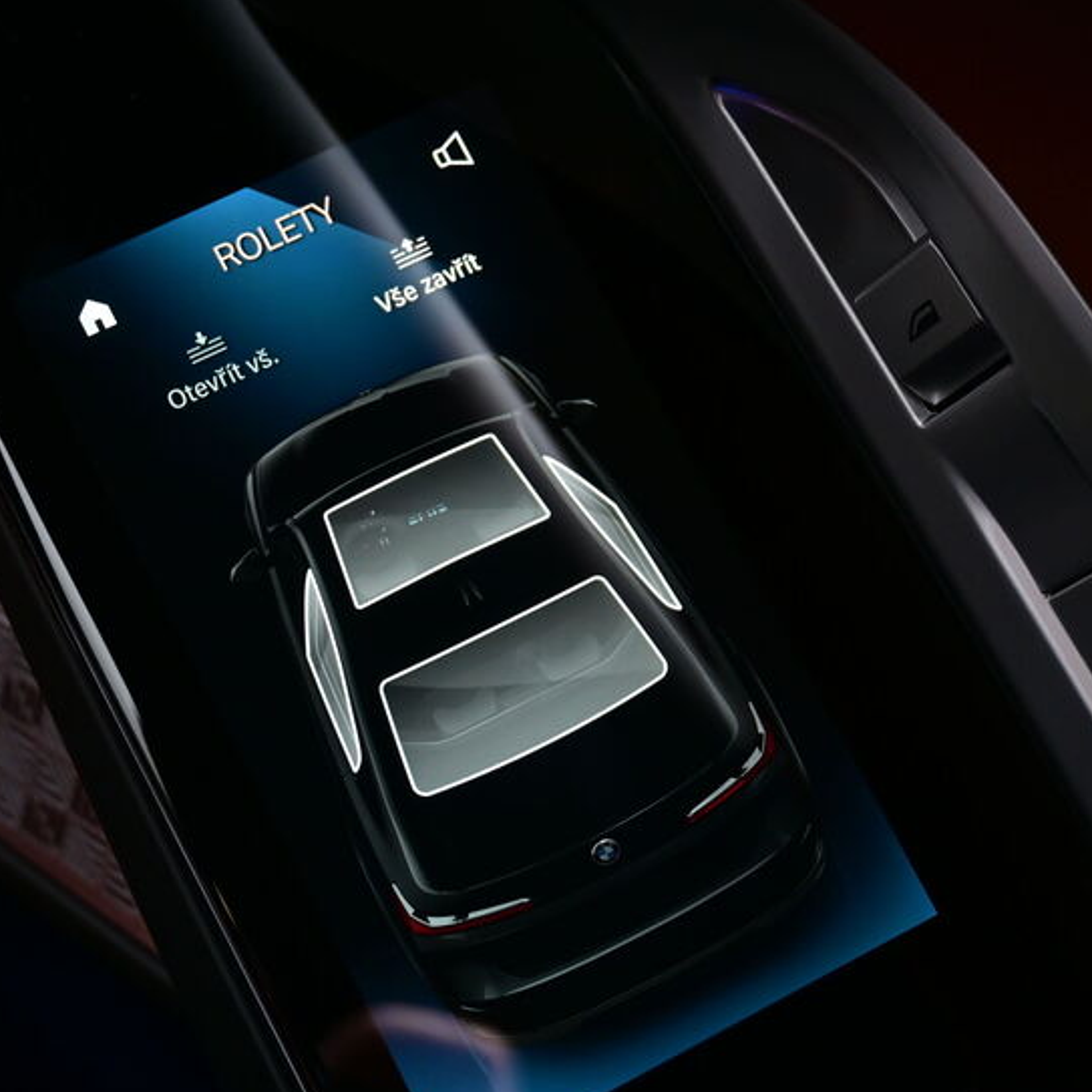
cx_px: 465
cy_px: 549
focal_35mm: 70
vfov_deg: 24.7
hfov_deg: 24.6
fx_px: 2498
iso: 450
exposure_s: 1/60
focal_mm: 36
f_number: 5.3
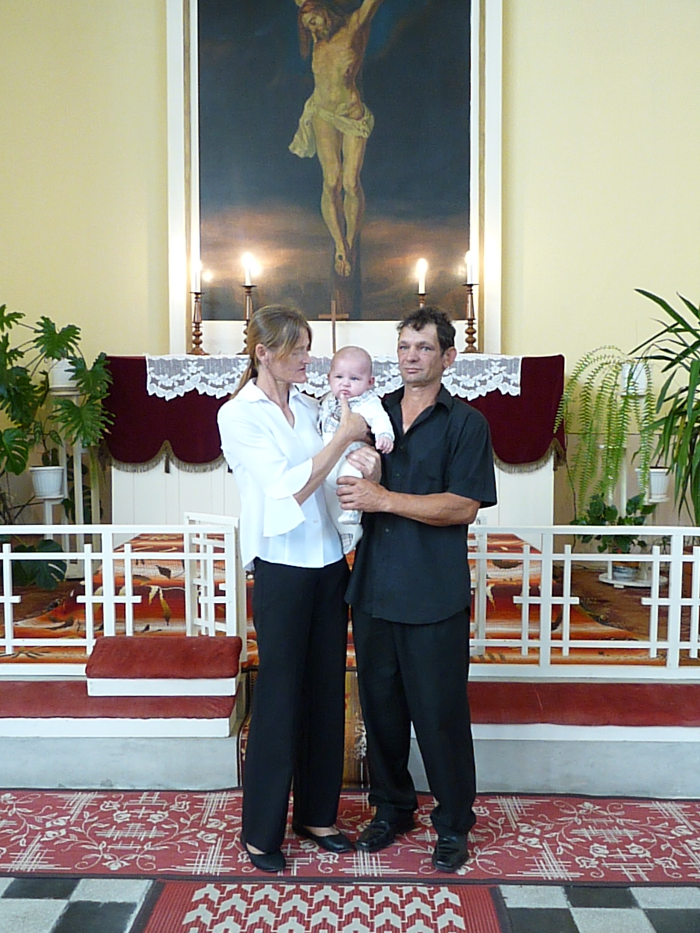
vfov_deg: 54.0
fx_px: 917
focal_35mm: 34
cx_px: 350
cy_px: 466
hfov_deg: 41.8
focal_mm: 6
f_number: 3
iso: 800
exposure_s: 1/40
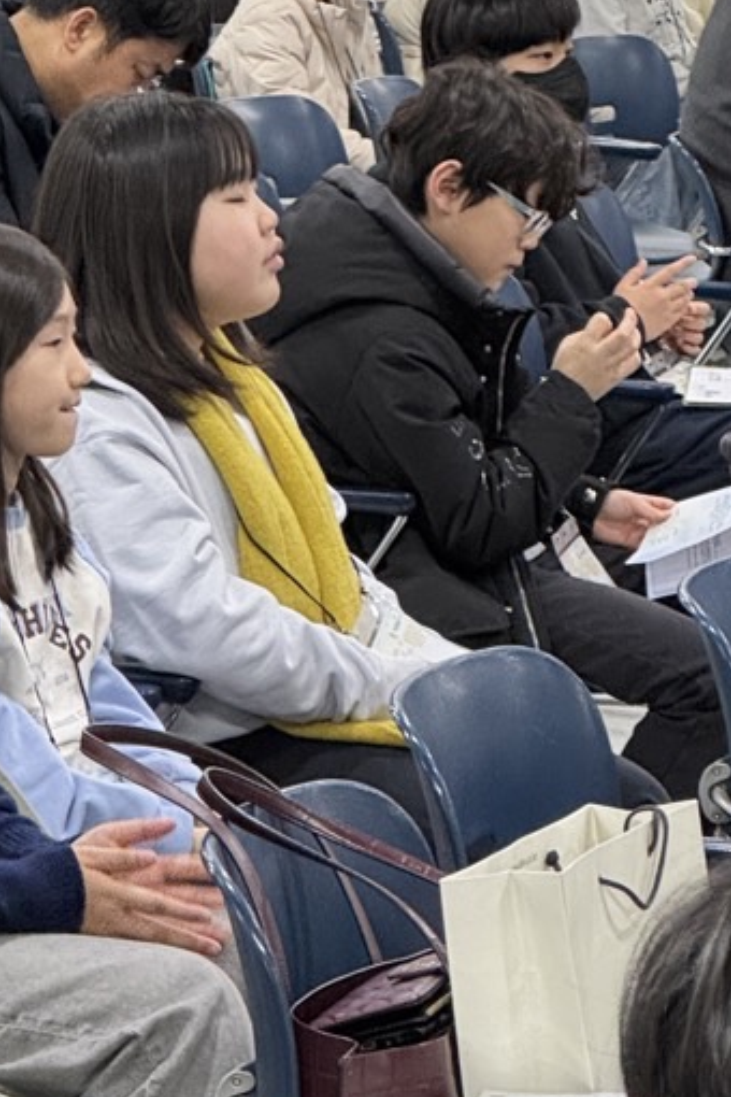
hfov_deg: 6.8
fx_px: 6122
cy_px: 508
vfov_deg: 10.2
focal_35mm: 201
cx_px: 129
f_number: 2.8
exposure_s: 1/40
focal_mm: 9
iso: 500
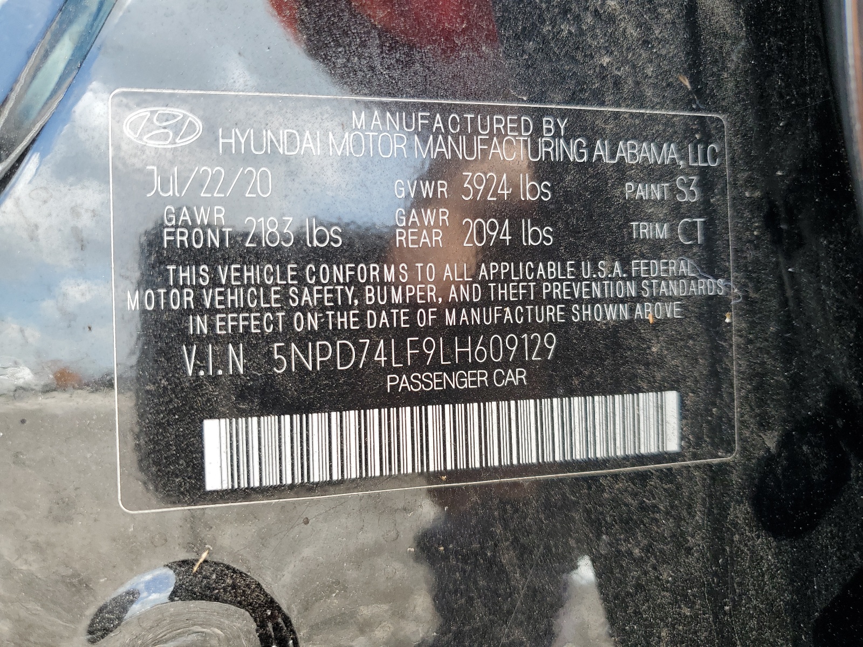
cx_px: 432
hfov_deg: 67.3
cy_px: 324
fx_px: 648
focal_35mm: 26
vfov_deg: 53.1
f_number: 1.5
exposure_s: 1/141
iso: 50
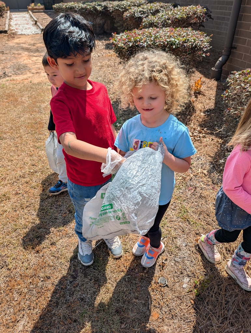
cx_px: 126
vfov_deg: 71.5
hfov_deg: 56.9
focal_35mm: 24
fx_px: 231
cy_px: 166
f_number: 1.68
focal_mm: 6.9
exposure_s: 1/917
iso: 20
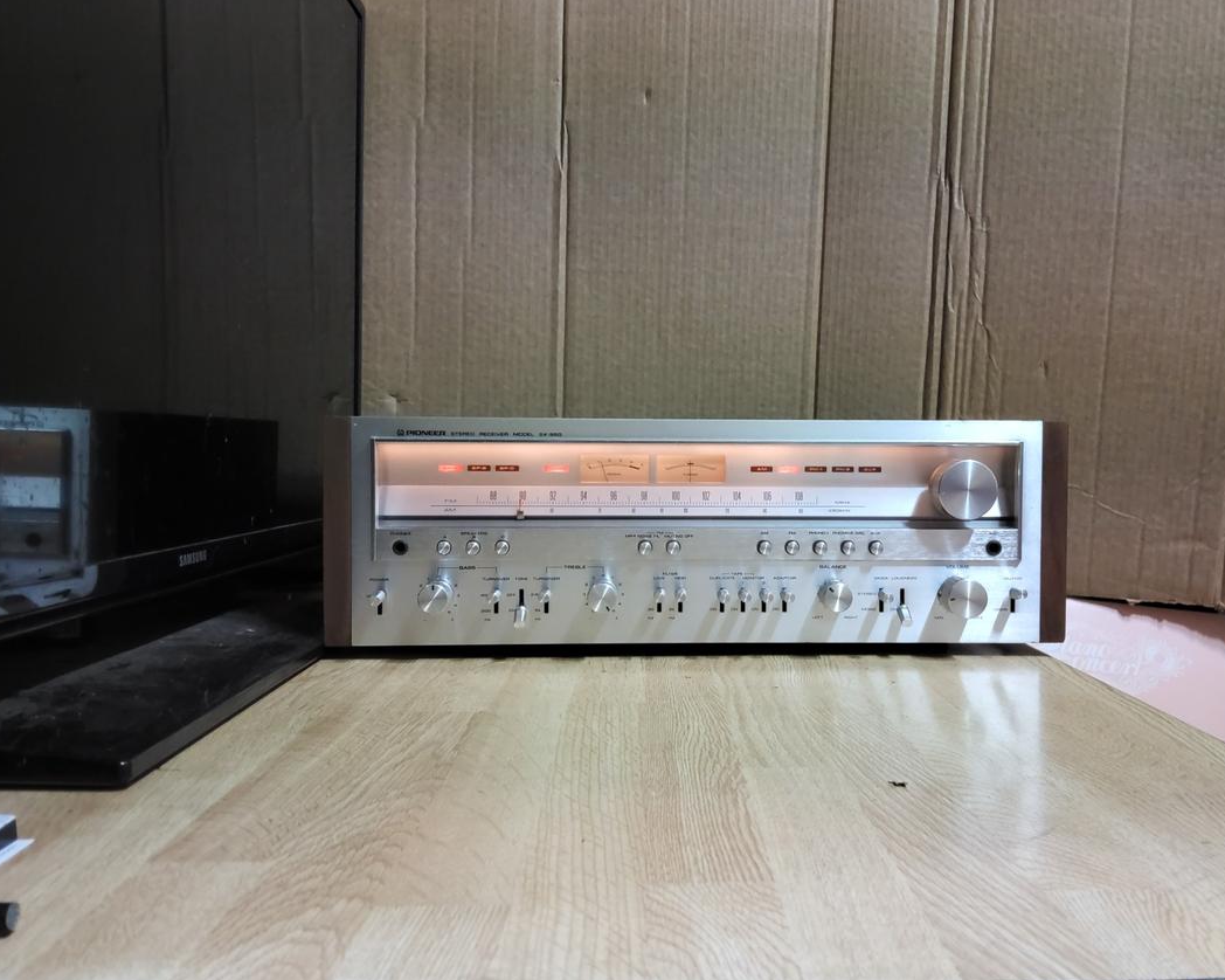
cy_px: 481
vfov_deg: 47.1
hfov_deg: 57.0
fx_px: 1124
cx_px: 700
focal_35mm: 31
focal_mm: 3.98
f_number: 1.8
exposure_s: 1/50
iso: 500
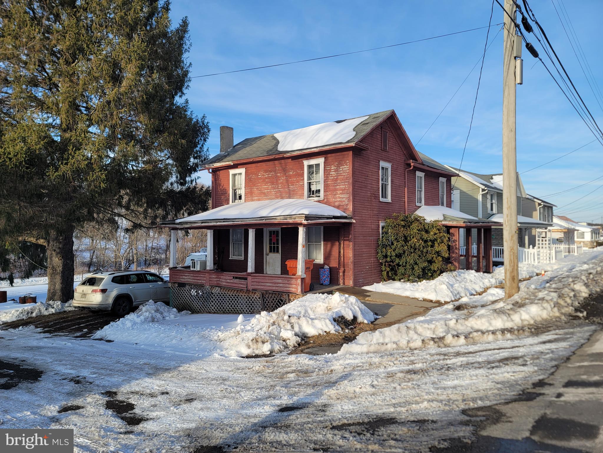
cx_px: 302
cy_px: 226
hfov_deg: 69.4
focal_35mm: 25
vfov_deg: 54.9
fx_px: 435
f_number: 1.8
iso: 20
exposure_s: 1/556
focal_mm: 7
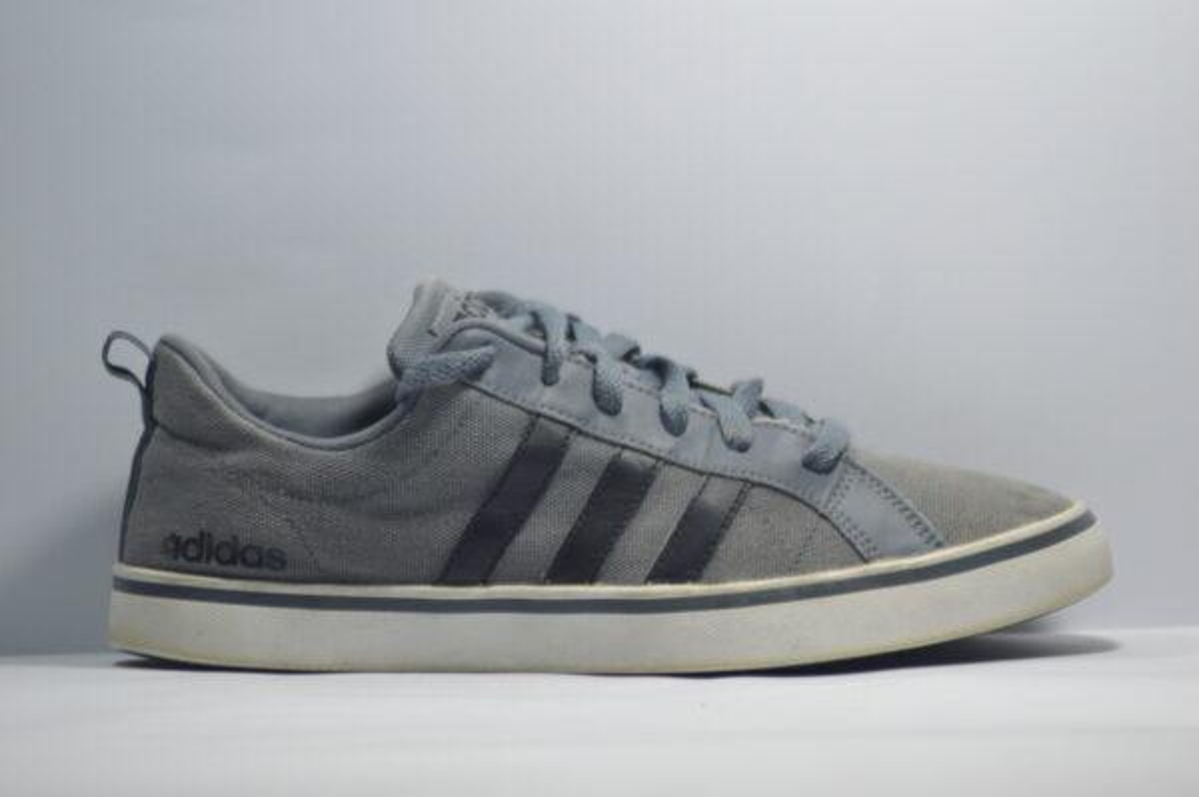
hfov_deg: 10.2
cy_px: 398
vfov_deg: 6.8
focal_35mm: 202
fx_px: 6739
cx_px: 600
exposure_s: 1/125
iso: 560
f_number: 4.2
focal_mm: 135
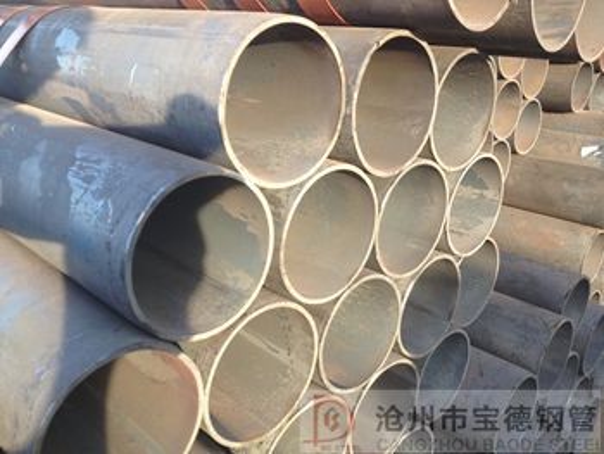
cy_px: 227
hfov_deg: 52.6
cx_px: 302
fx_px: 611
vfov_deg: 40.7
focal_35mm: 35
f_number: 2.4
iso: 50
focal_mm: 4.28
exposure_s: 1/156
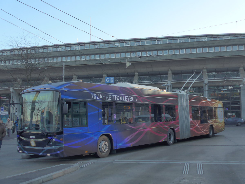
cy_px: 92
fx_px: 290
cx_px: 122
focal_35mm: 41
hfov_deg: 45.8
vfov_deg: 35.1
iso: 160
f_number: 2.6
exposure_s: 1/320
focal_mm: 8.4
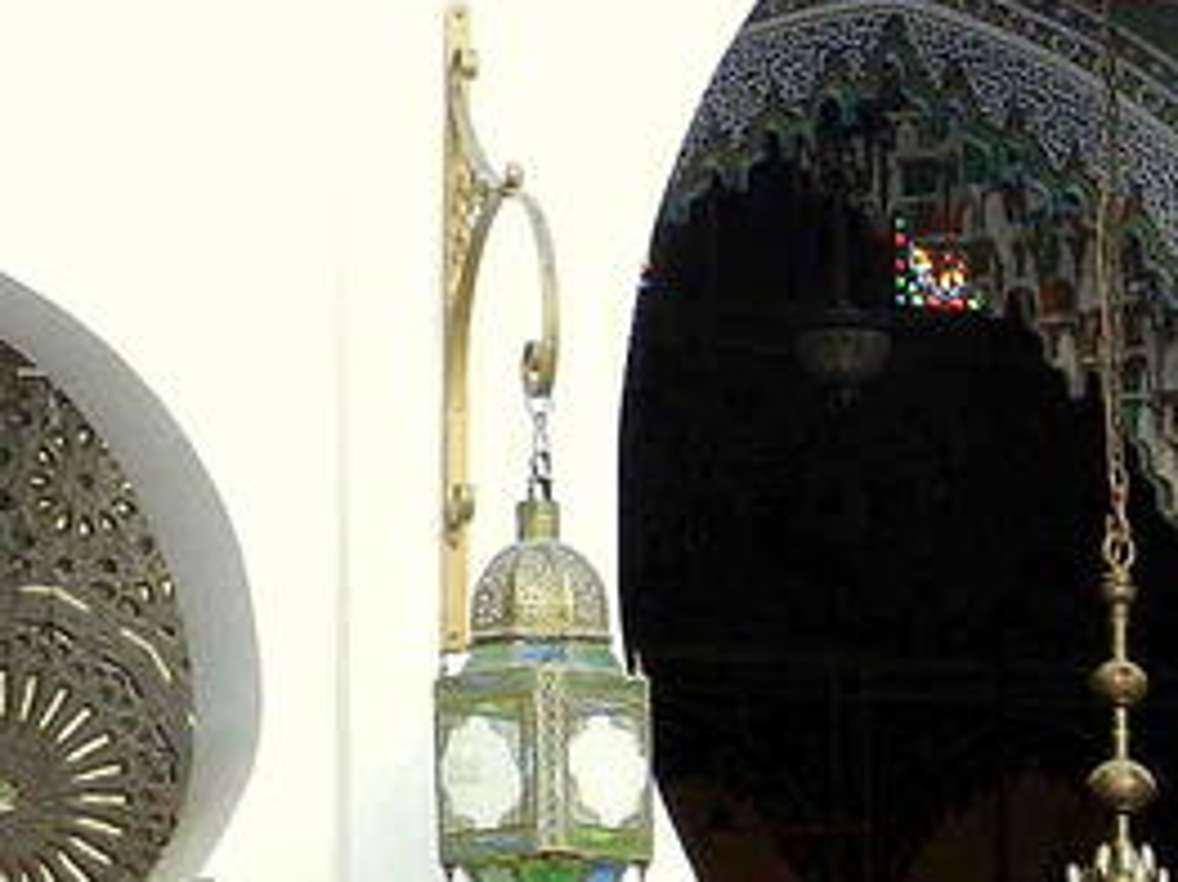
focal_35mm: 207
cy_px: 1213
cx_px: 1469
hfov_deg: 9.4
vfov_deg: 7.1
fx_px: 7041
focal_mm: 12.1
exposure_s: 1/80
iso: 160
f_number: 4.7
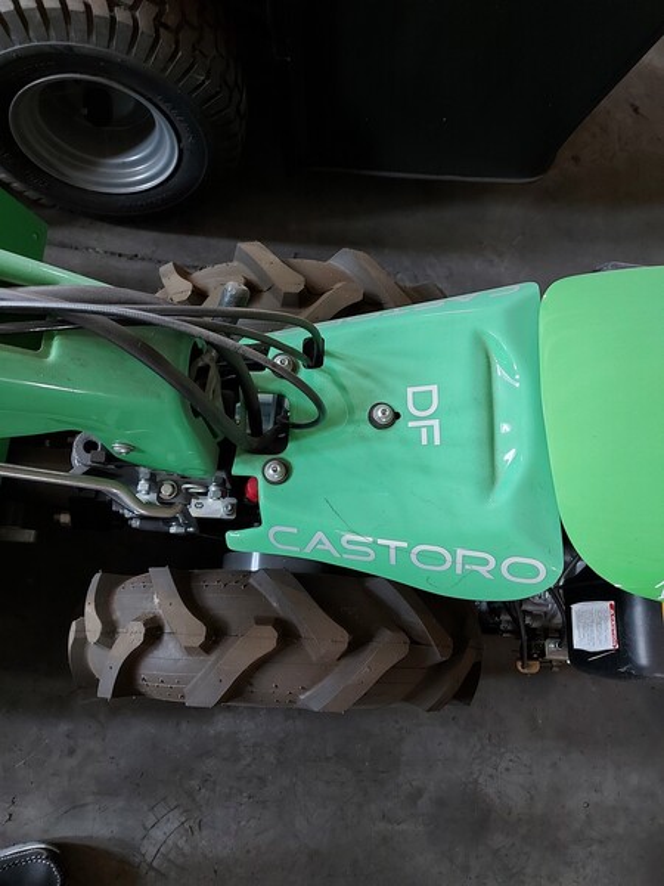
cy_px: 443
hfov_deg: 56.8
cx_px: 332
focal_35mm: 24
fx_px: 614
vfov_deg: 71.6
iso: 250
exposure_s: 1/25
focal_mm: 5.23
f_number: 1.8
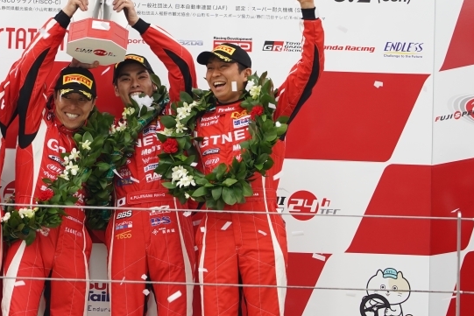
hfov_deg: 6.4
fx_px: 4241
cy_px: 64
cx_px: 97
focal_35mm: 322
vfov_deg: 4.3
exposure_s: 1/250
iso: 1000
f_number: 5
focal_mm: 170
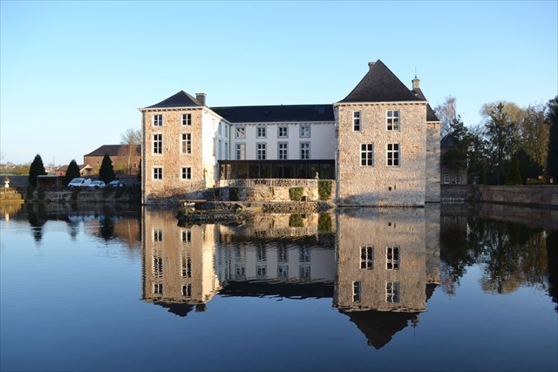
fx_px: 419
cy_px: 186
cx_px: 279
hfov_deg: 67.4
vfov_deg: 48.0
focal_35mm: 27
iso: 110
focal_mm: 18
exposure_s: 1/125
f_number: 5.6
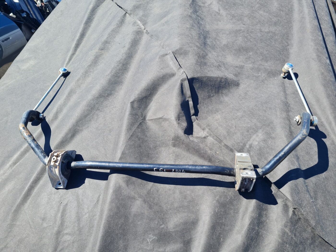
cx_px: 168
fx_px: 252
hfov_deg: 67.3
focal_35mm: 26
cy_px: 126
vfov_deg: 53.1
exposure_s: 1/612
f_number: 1.8
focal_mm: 5.4
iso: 50
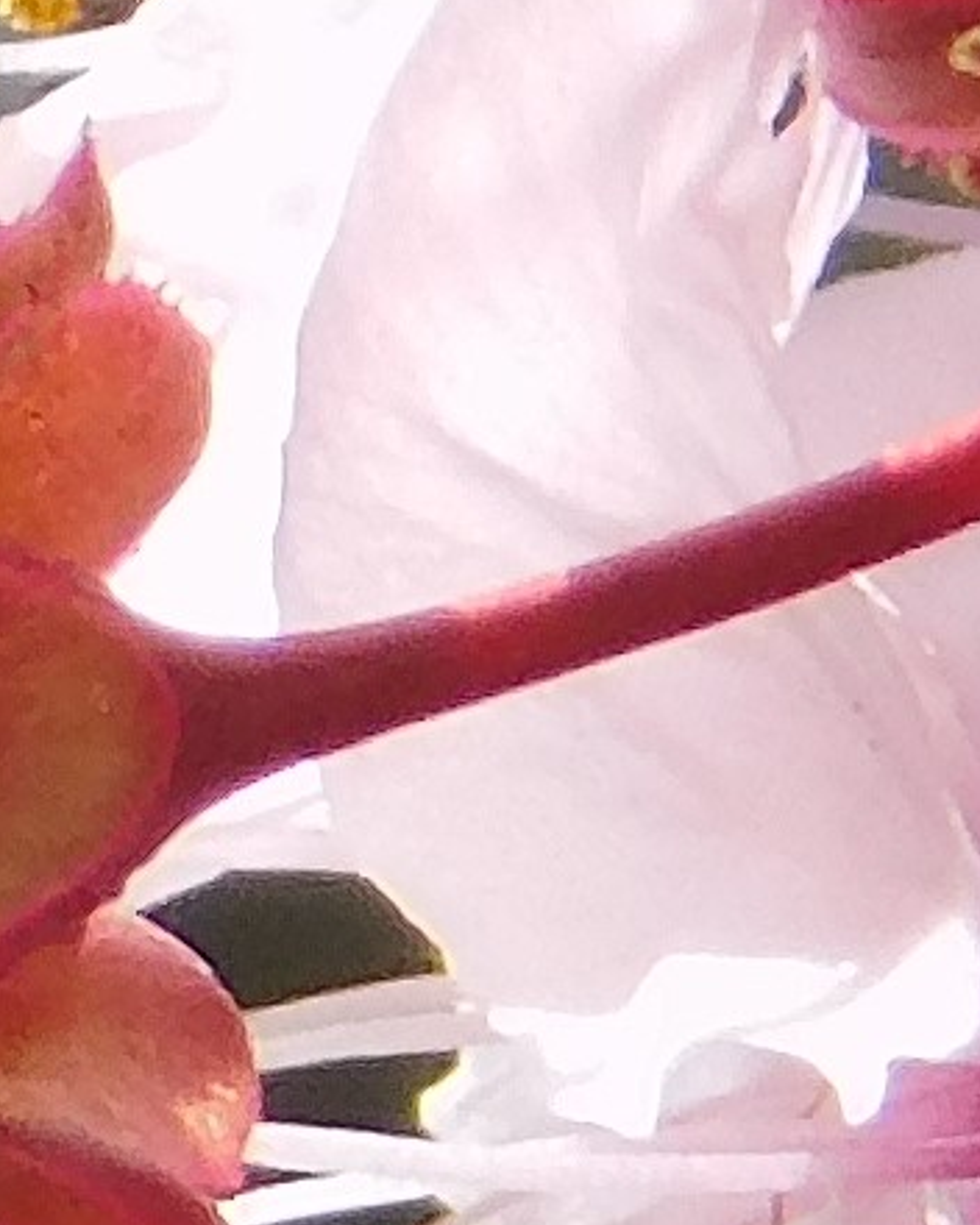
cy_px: 1701
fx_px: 85961
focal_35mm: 2371
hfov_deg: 0.7
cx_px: -4755
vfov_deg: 0.8
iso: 125
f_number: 5.6
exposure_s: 1/400
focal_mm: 41.3
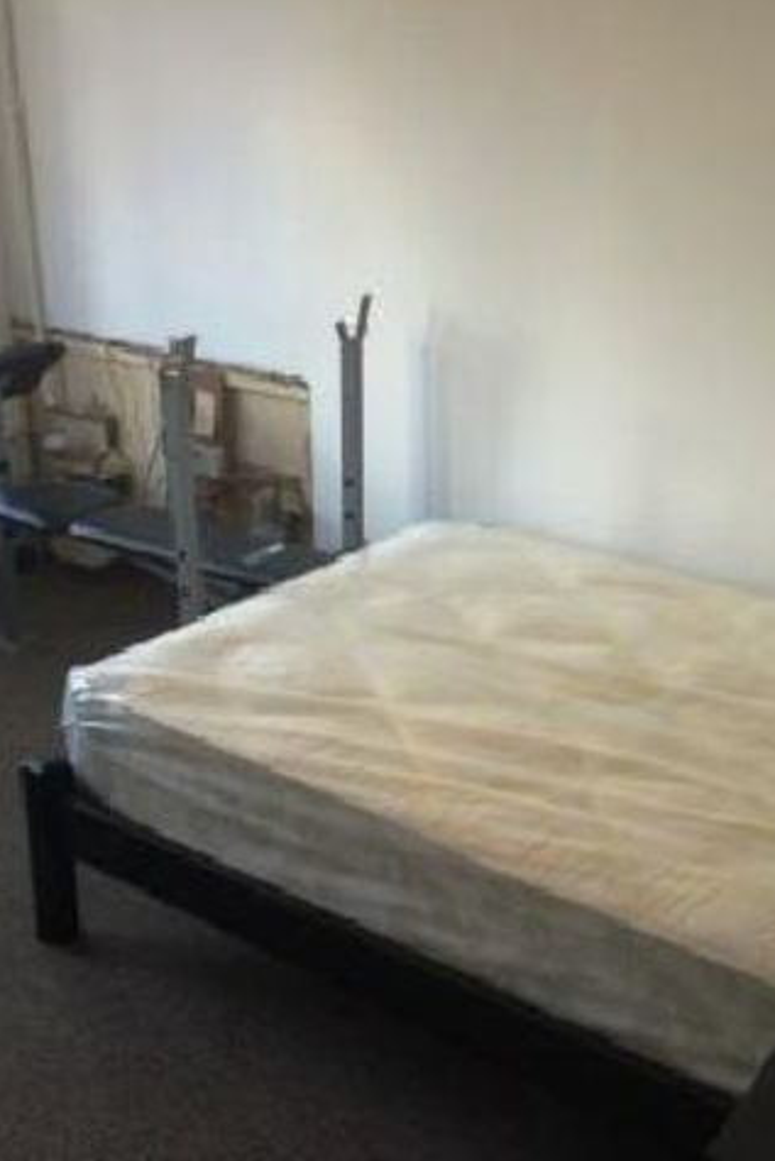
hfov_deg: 31.7
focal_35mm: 42
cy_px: 577
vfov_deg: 46.4
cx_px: 501
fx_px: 1355
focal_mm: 4.12
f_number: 2.2
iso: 40
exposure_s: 1/30
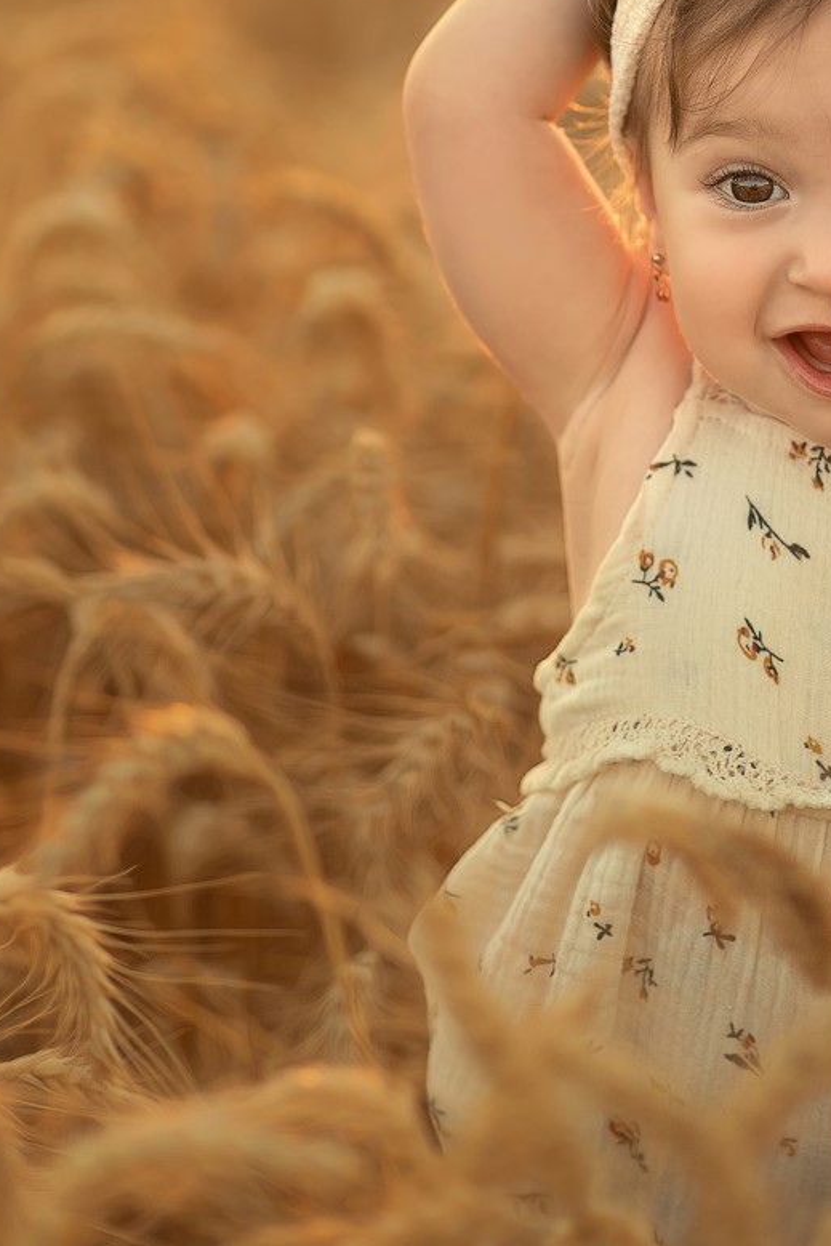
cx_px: 842
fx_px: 6125
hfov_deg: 7.7
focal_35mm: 177
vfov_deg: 11.6
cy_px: 429
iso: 160
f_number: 1.8
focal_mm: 85
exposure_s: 1/320
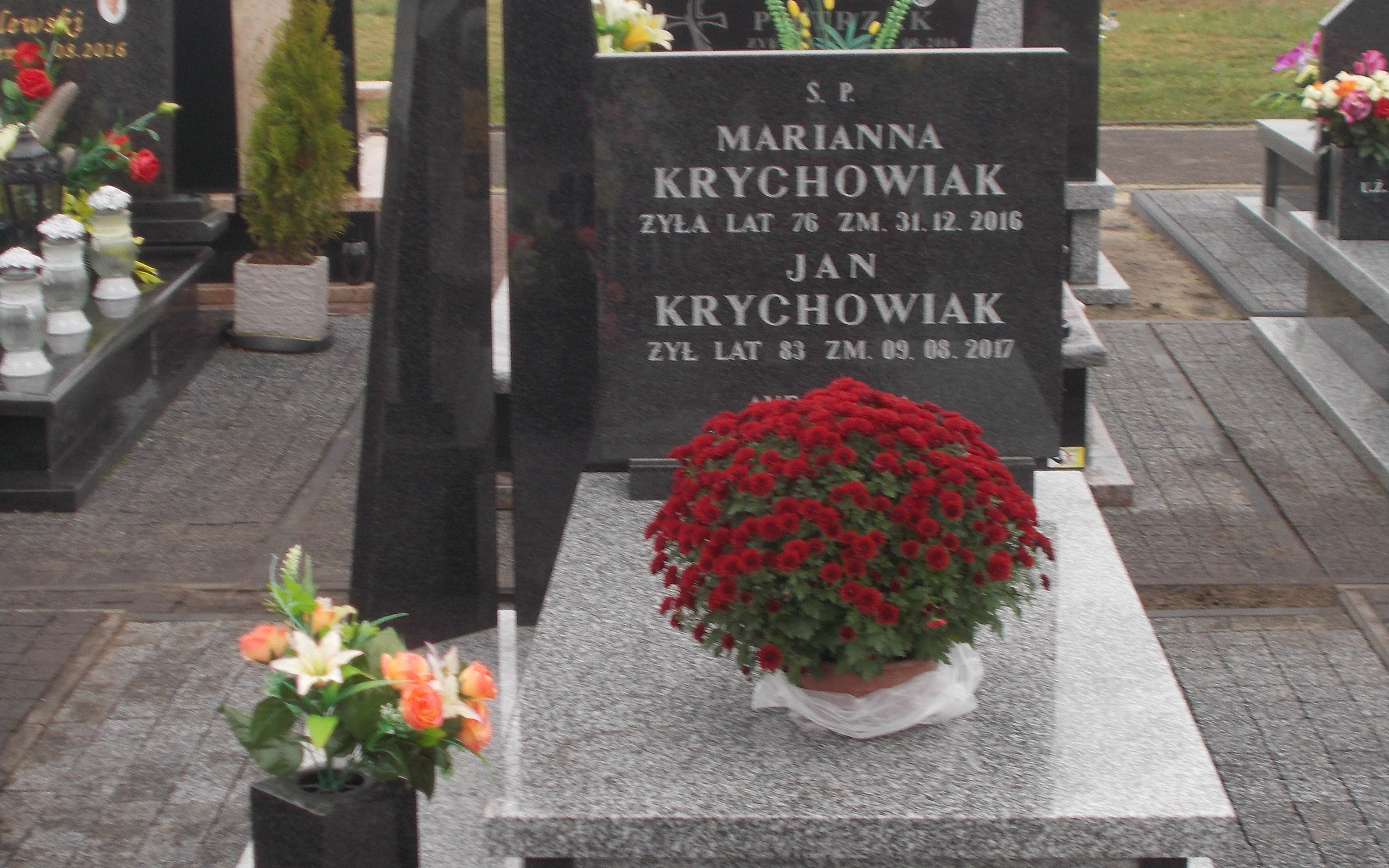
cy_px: 465
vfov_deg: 18.3
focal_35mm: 71
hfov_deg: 29.0
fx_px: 2688
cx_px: 695
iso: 80
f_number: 4.5
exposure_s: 1/40
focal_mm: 9
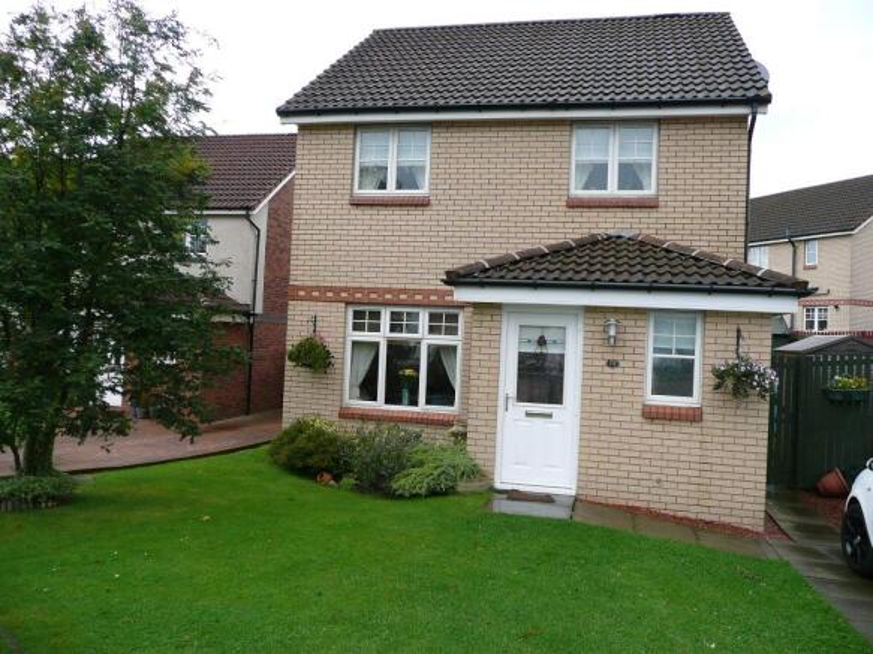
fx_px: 706
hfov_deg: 63.5
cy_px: 327
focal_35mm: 28
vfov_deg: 49.7
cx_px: 436
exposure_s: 1/250
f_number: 3.3
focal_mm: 4.6
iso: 100
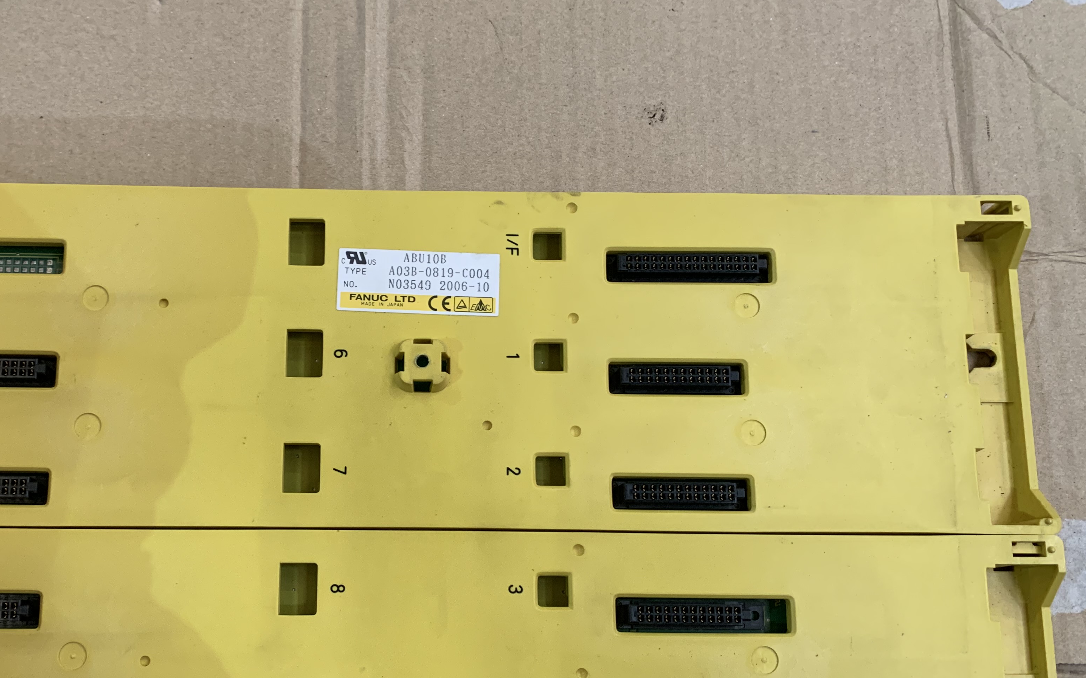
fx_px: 1065
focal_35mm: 36
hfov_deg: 53.5
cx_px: 415
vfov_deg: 35.1
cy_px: 440
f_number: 1.8
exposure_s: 1/60
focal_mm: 4.25
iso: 125
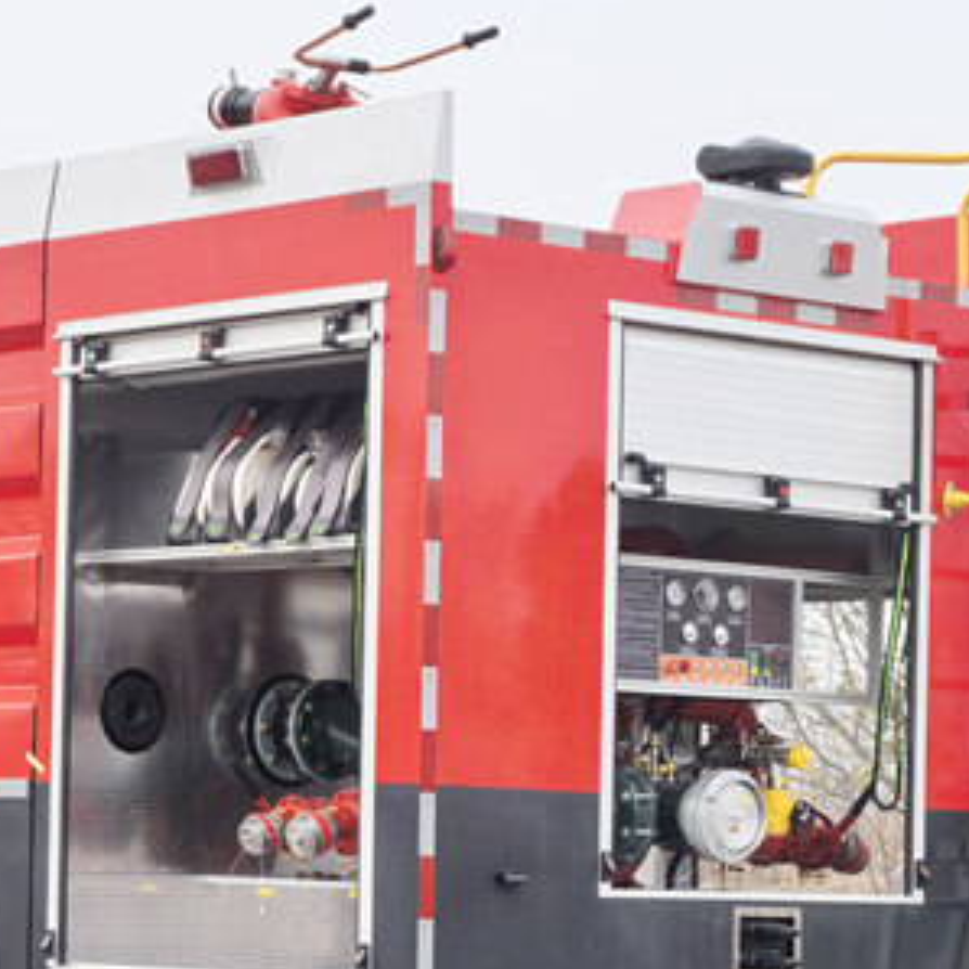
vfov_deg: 13.1
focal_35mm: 133
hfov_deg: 12.9
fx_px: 4212
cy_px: 676
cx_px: -52
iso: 50
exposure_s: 1/978
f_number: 2
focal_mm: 5.75
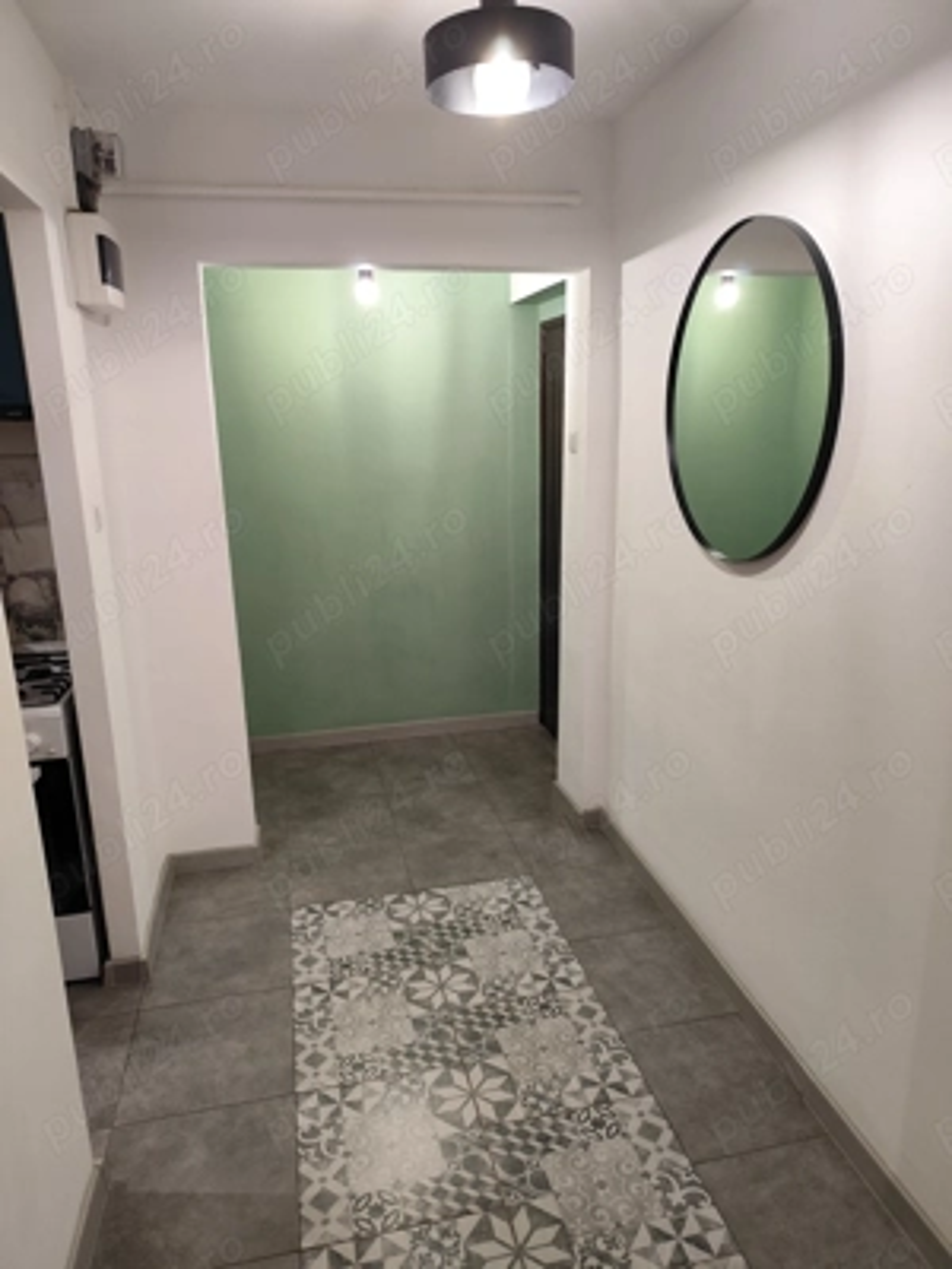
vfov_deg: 73.9
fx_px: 843
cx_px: 476
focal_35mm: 23
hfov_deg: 58.9
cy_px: 634
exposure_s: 1/50
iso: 400
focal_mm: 6.14
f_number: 1.65
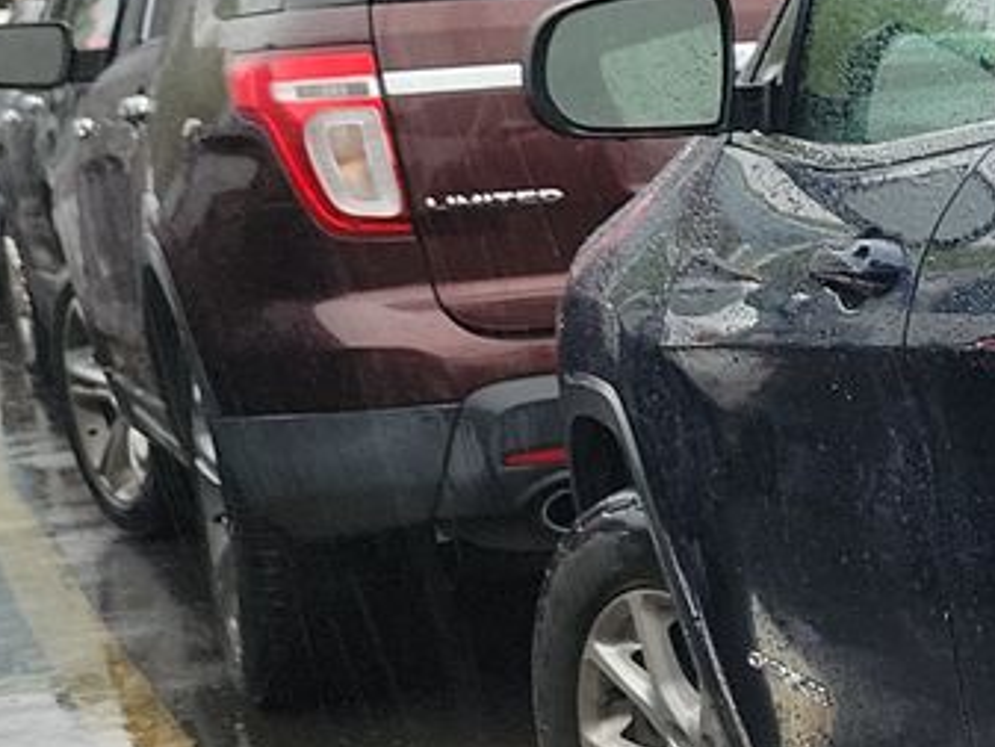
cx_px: 2347
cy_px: 449
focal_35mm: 114
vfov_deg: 13.0
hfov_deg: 13.2
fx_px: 3278
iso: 57
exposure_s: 1/59
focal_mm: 6.7
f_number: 1.8
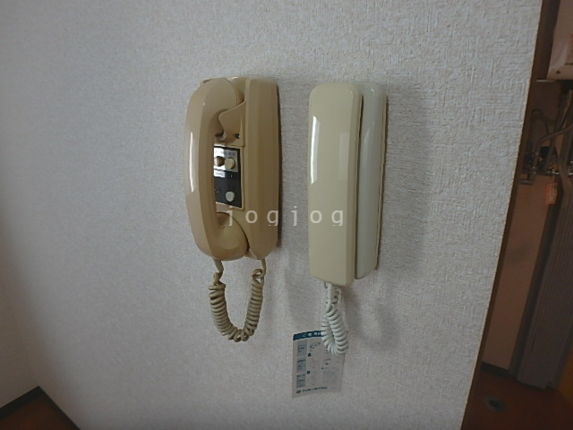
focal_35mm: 21
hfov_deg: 79.0
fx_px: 348
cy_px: 215
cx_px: 286
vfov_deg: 63.4
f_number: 3.5
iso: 200
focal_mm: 3.7
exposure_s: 1/50
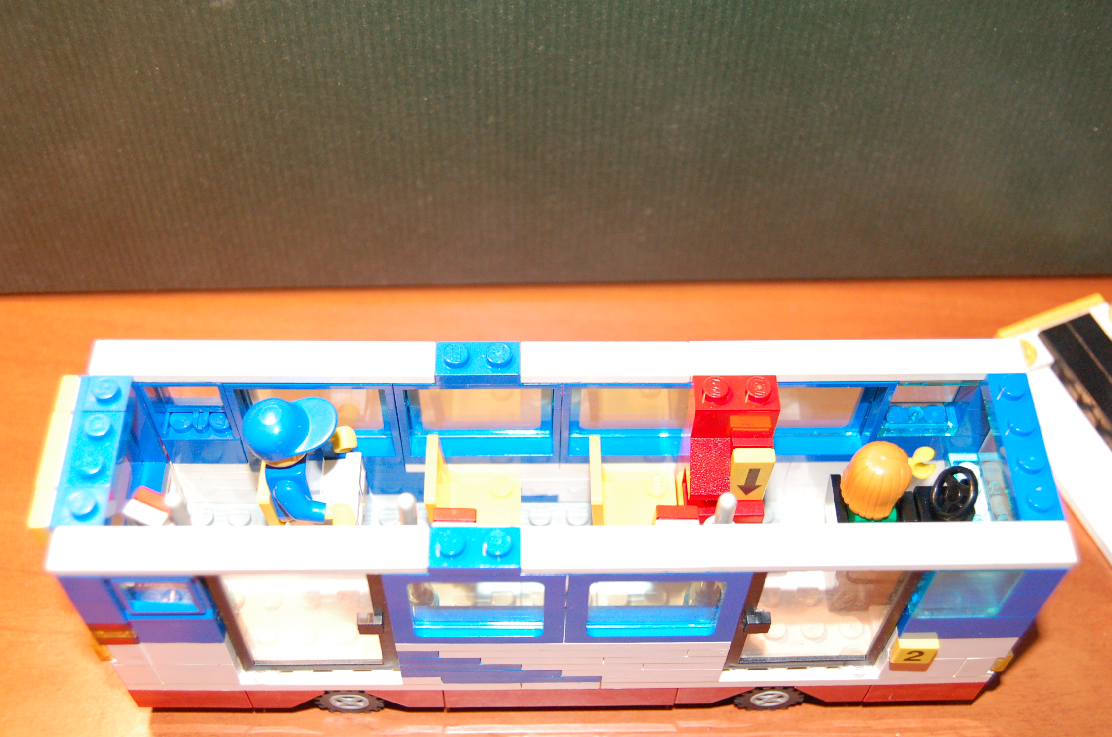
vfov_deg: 29.8
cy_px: 368
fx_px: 1388
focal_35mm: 45
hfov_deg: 43.7
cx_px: 556
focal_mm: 30
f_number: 5
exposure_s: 1/80
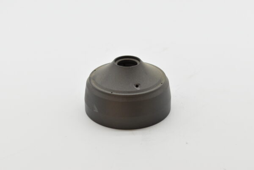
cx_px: 127
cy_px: 85
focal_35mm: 72
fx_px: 508
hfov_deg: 28.1
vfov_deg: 18.9
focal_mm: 48
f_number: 8
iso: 1600
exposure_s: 1/1250
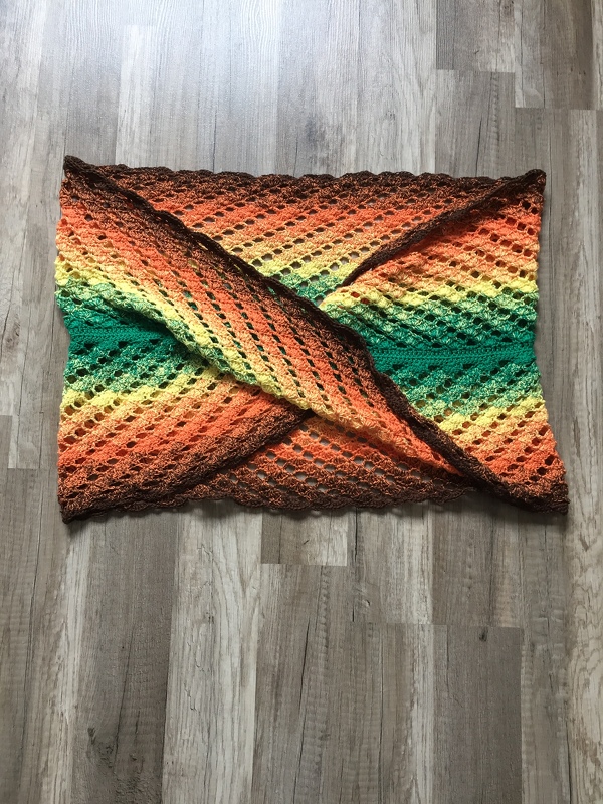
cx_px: 302
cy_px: 402
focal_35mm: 29
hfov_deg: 48.2
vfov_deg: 61.7
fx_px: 674
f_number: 2.2
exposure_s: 1/33
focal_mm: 4.15
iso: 80
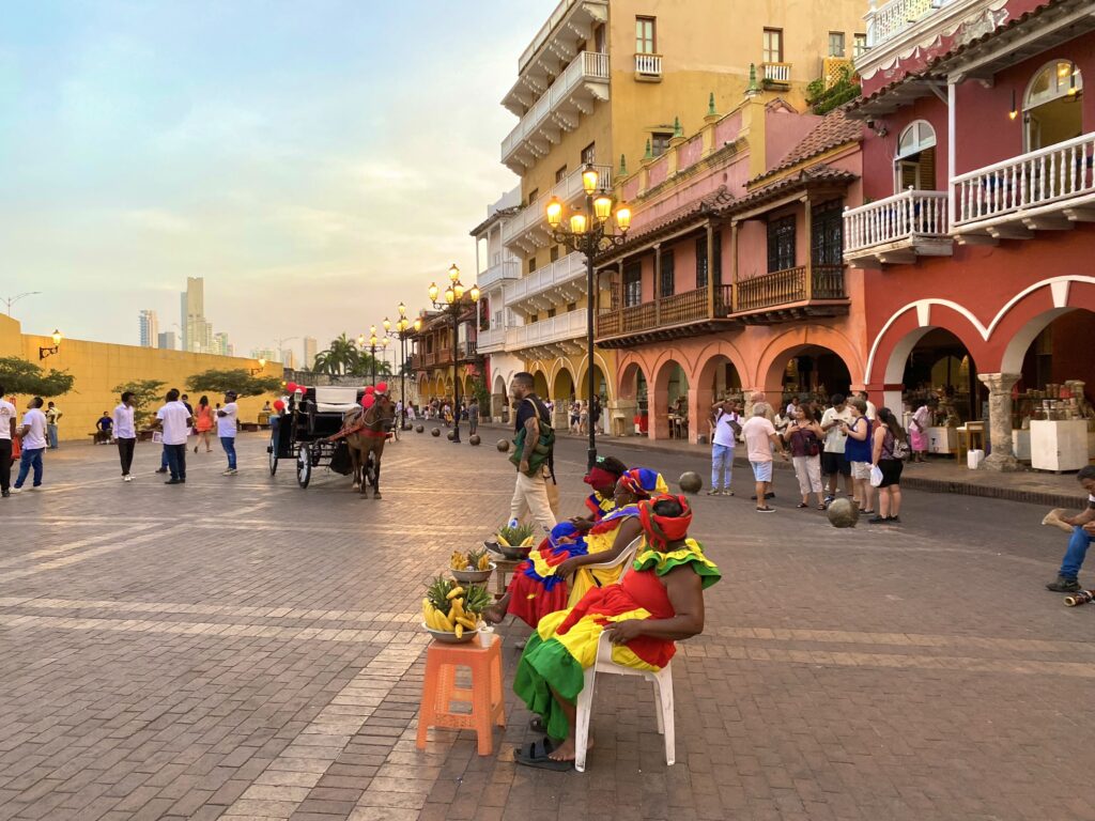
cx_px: 548
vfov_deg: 53.1
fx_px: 822
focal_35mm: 26
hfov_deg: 67.3
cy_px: 410
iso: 100
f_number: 1.8
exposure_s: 1/121
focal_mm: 4.25
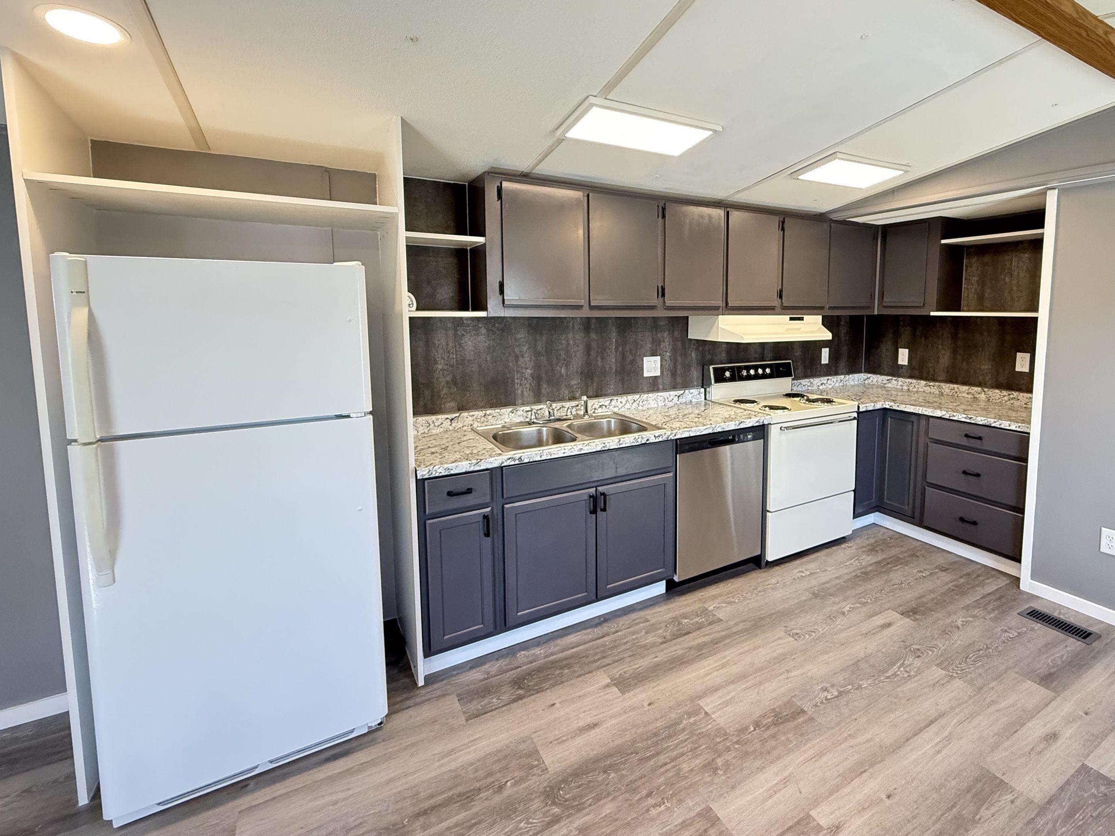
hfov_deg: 90.2
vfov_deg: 74.3
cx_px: 649
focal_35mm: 17
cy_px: 359
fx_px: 548
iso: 640
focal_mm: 2.22
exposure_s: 1/120
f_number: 2.2
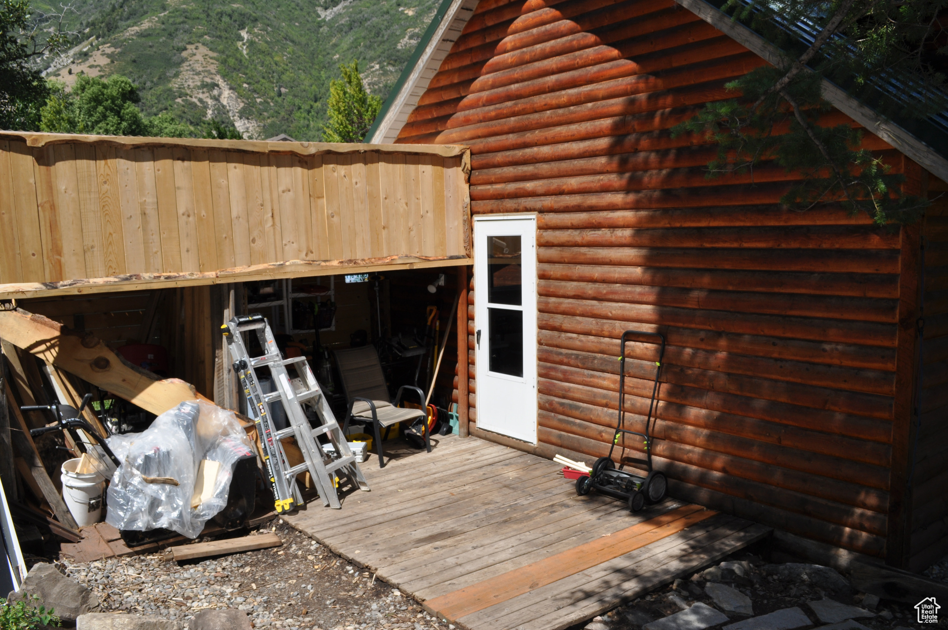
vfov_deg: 43.5
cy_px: 315
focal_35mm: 30
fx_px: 789
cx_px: 474
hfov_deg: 62.0
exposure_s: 1/200
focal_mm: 20
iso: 200
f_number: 13
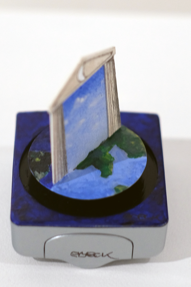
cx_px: 98
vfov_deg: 16.5
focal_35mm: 123
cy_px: 60
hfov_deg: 11.1
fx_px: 979
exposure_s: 1/60
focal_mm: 35
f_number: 2
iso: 800
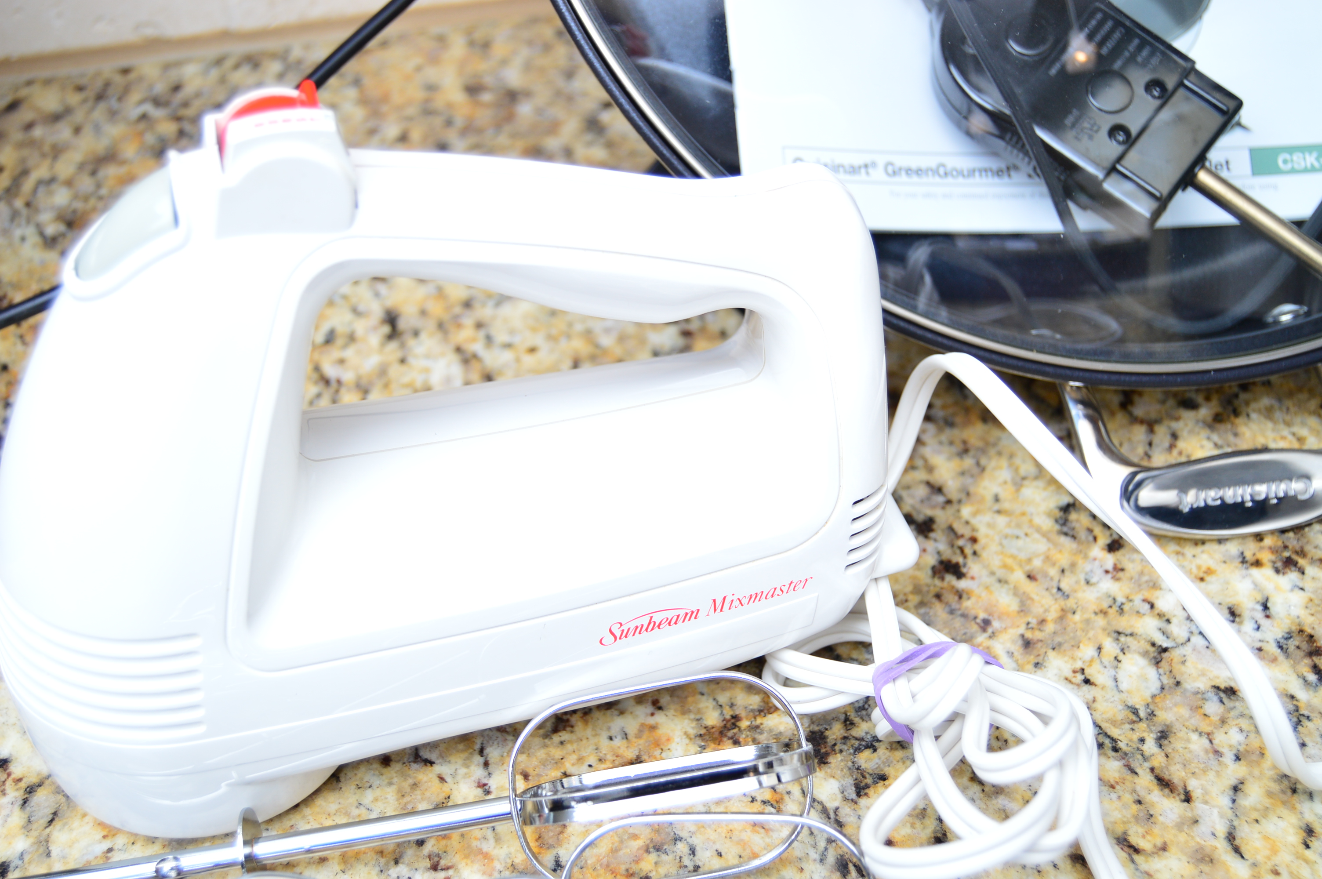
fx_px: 1761
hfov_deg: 41.1
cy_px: 440
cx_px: 661
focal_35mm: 48
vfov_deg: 28.0
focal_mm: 32
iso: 200
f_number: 4.5
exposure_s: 1/160
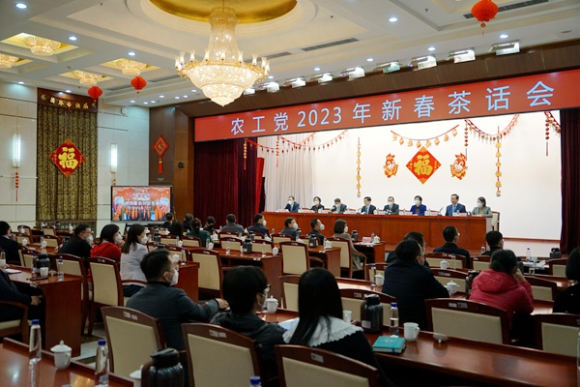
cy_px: 194
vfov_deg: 41.1
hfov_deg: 58.7
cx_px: 290
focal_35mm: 32
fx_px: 516
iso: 1250
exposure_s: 1/160
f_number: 4
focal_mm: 32
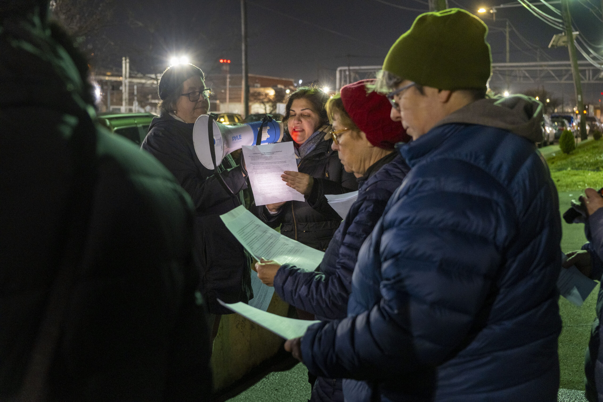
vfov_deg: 29.9
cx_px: 302
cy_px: 201
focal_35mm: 45
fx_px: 754
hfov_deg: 43.6
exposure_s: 1/30
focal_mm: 29.9
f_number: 2.8
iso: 800
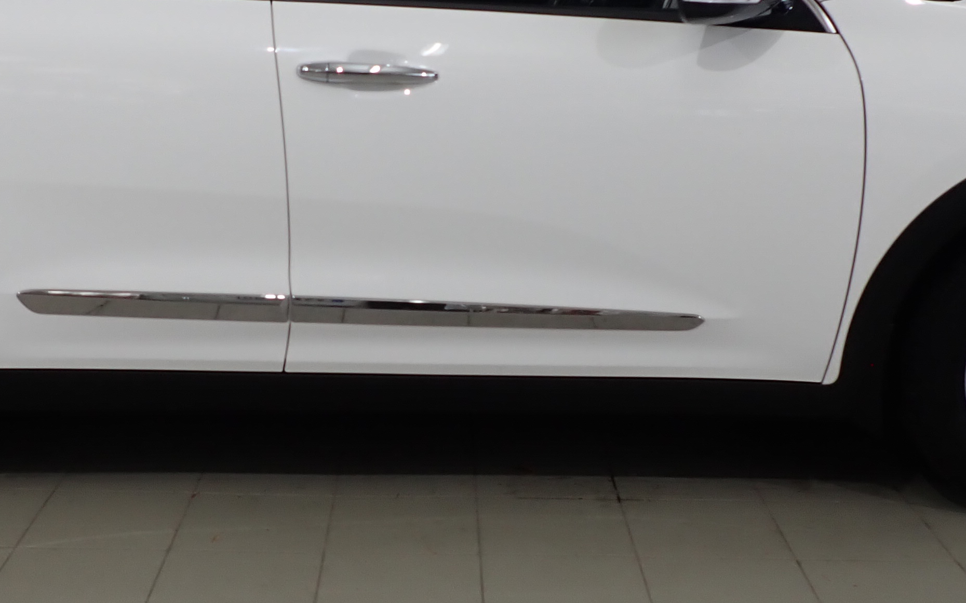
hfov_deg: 35.6
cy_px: 162
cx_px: 391
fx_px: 1500
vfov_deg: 22.6
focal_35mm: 57
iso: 100
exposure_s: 1/60
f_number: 2.8
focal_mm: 4.5
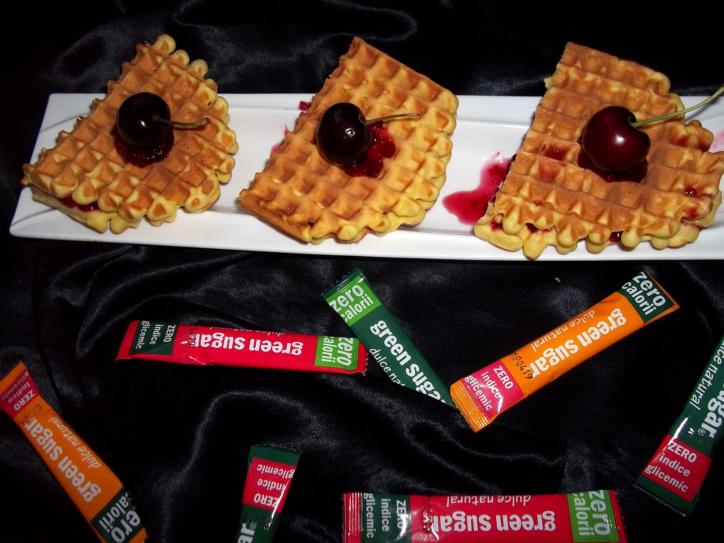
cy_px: 272
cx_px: 362
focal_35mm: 32
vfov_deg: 44.2
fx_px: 669
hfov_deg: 56.8
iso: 80
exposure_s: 1/60
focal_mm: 5.7
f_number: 2.9
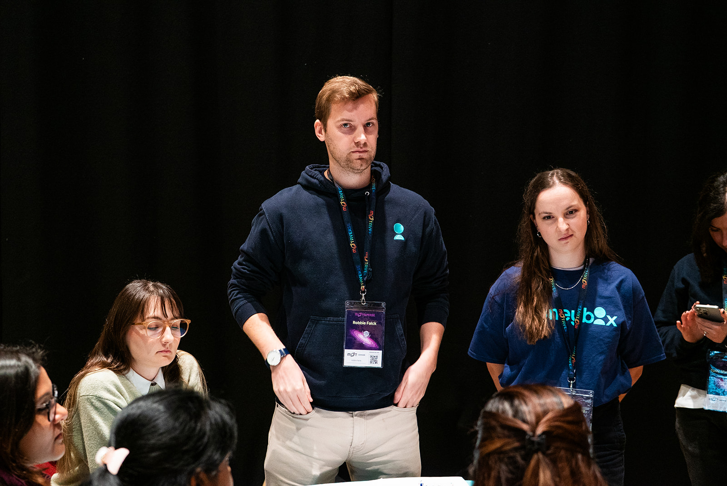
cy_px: 243
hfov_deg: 28.8
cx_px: 364
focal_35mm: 70
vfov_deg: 19.5
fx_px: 1414
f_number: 5.6
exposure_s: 1/80
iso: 3200
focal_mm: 70
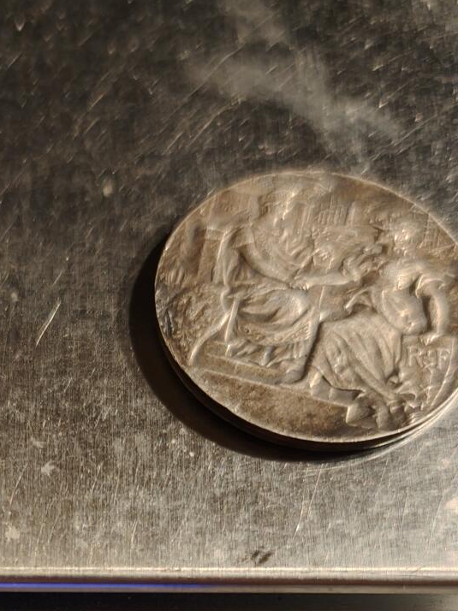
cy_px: 615
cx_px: 35
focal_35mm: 58
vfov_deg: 30.8
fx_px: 1024
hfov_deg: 24.4
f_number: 1.6
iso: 250
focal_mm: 6.06
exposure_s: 1/145
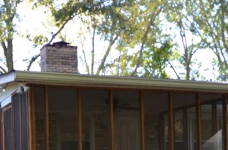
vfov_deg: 16.8
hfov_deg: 25.8
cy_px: 168
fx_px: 492
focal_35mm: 78
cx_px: 57
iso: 400
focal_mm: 20
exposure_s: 1/125
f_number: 5.6
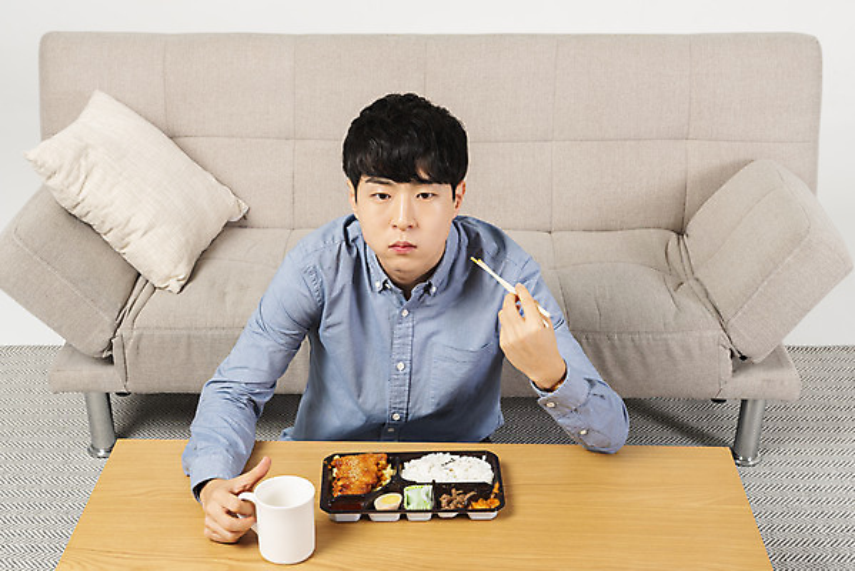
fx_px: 1307
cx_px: 428
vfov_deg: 24.6
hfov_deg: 36.2
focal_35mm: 55
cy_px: 286
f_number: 13
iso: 100
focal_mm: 55
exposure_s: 1/125
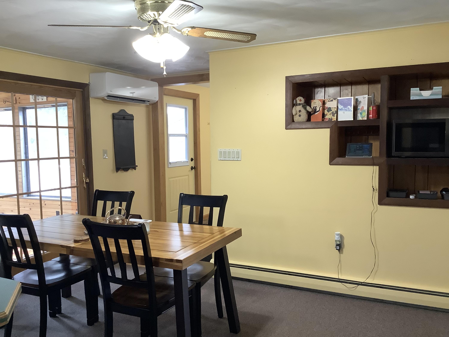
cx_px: 224
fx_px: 402
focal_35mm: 31
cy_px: 168
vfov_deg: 45.4
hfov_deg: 58.4
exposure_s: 1/50
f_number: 2.4
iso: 200
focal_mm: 3.3
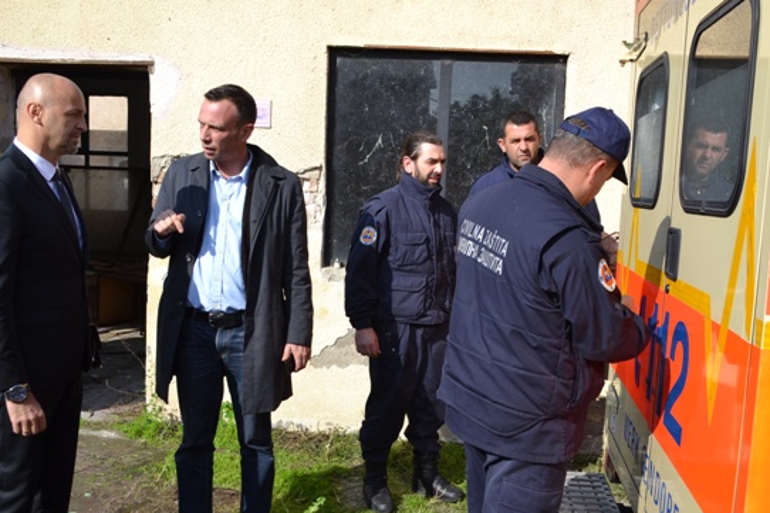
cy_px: 286
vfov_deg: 34.1
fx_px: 834
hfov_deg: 49.6
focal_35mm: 39
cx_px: 394
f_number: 8
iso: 100
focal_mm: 22
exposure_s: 1/250
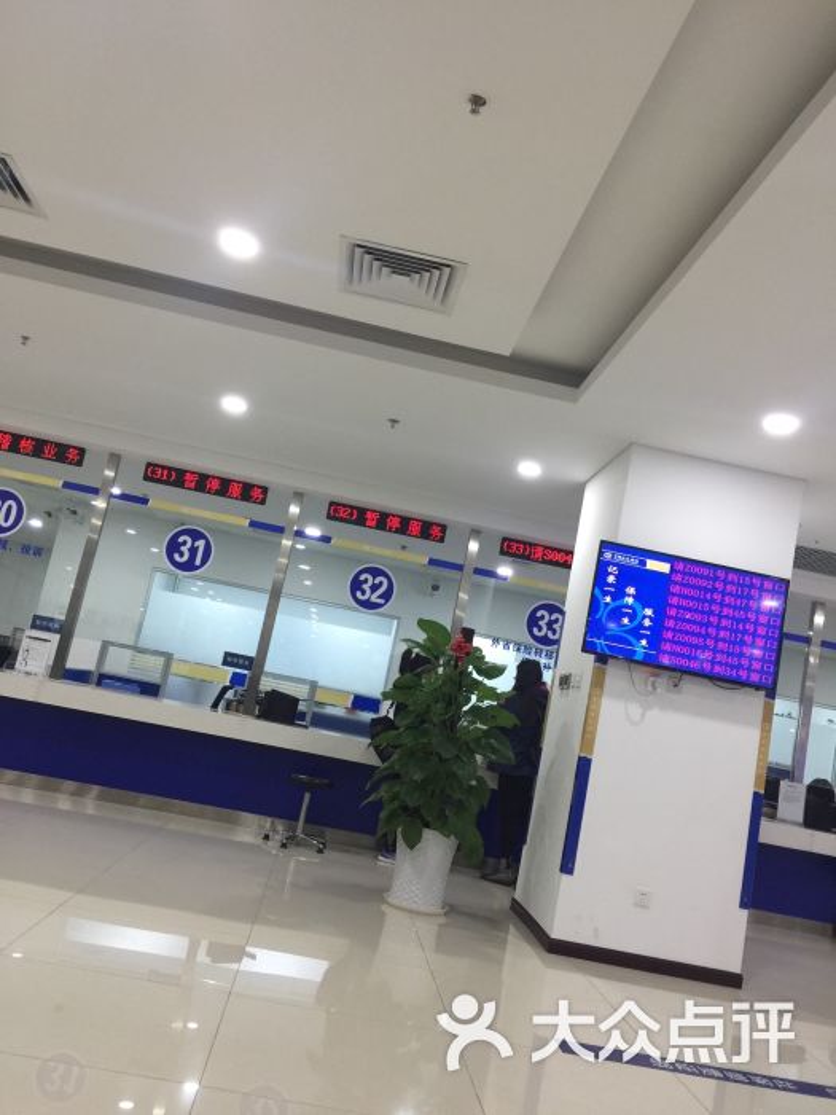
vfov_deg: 61.7
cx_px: 418
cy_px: 558
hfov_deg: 48.2
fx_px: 934
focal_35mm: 29
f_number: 2.2
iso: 64
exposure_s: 1/17
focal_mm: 4.15
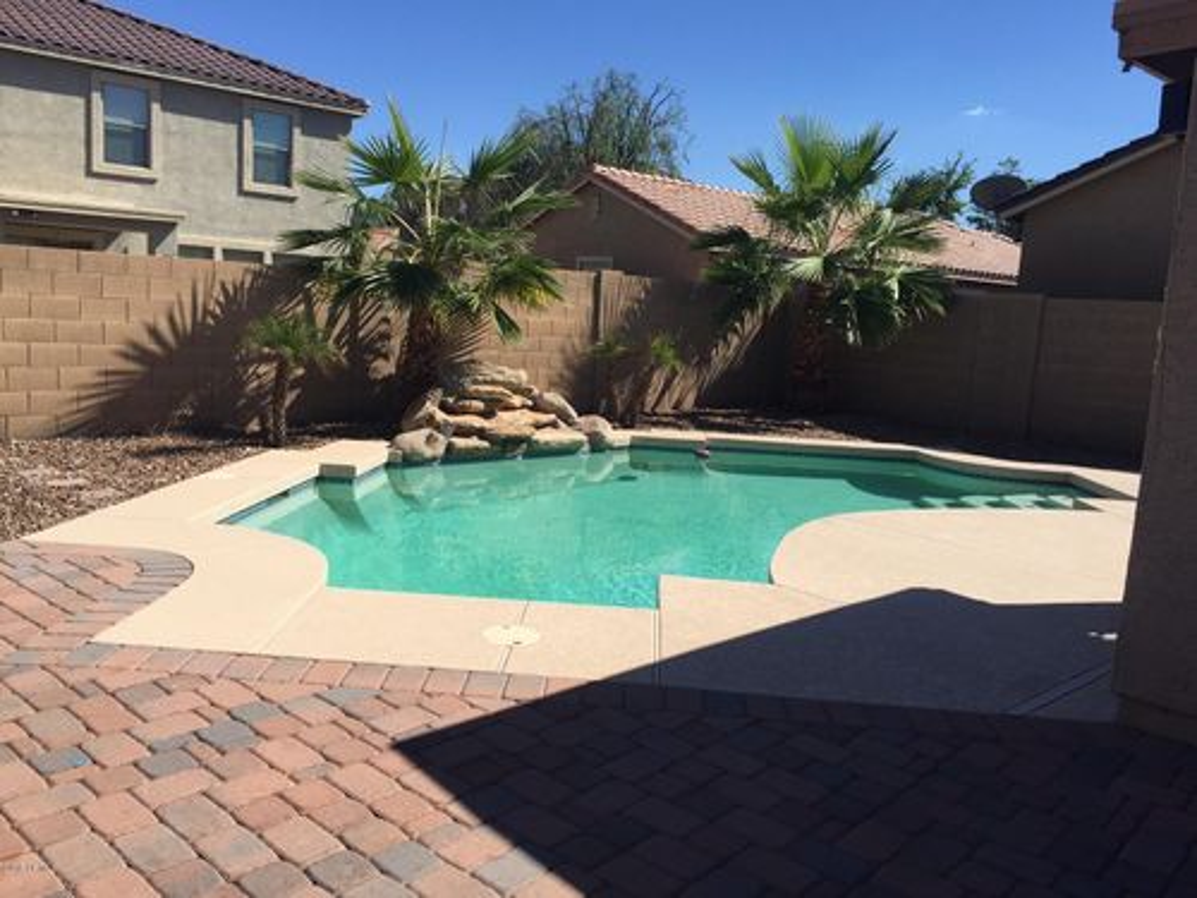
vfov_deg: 48.2
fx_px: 1003
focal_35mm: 29
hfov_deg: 61.7
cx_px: 598
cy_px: 449
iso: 32
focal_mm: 4.15
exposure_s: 1/2475
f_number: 2.2
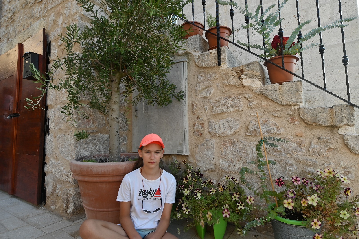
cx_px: 180
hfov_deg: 90.0
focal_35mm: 18
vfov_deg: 67.4
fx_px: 179
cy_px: 120
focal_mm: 12
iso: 110
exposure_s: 1/20
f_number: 16
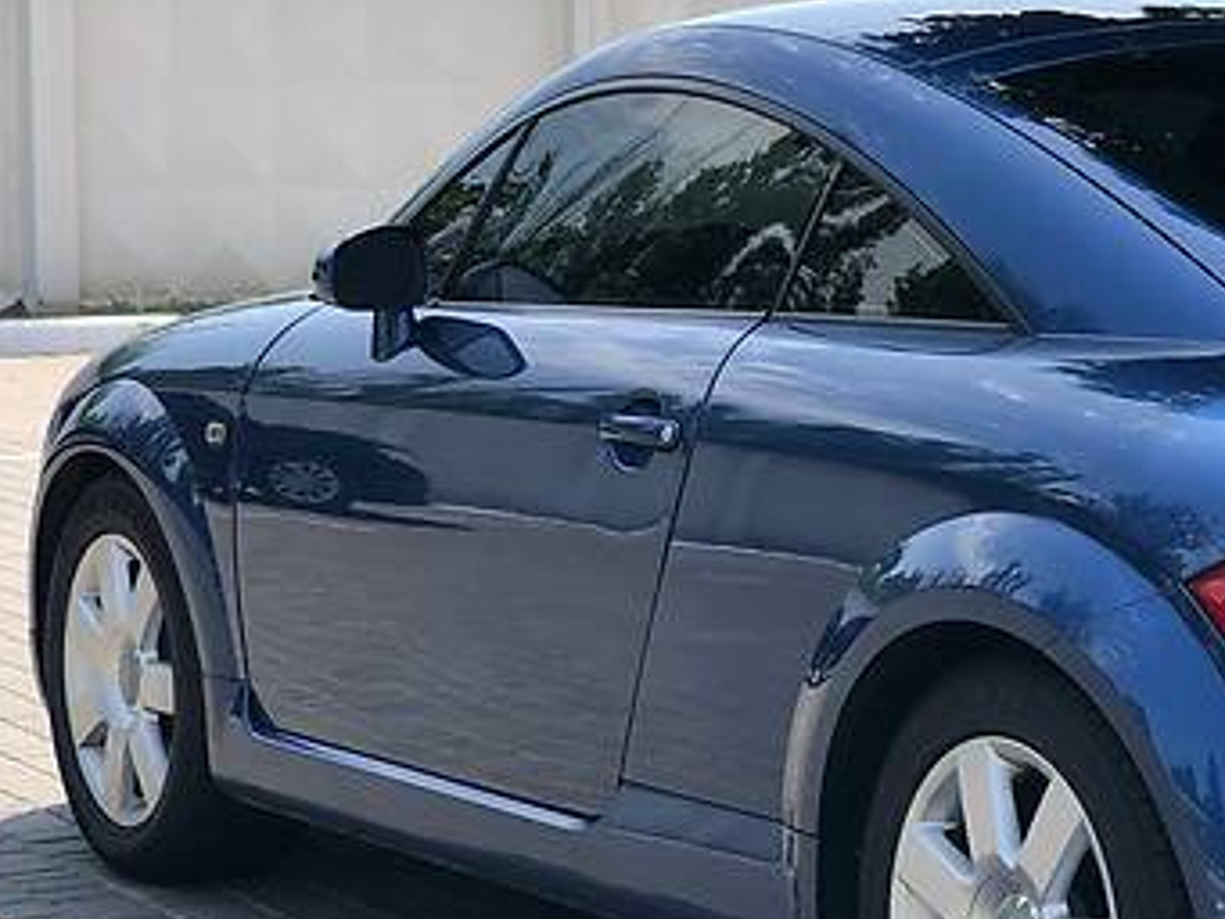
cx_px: 1229
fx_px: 4319
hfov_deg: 15.8
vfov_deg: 12.2
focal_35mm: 122
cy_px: 521
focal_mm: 6
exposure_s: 1/384
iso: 16
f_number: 2.4
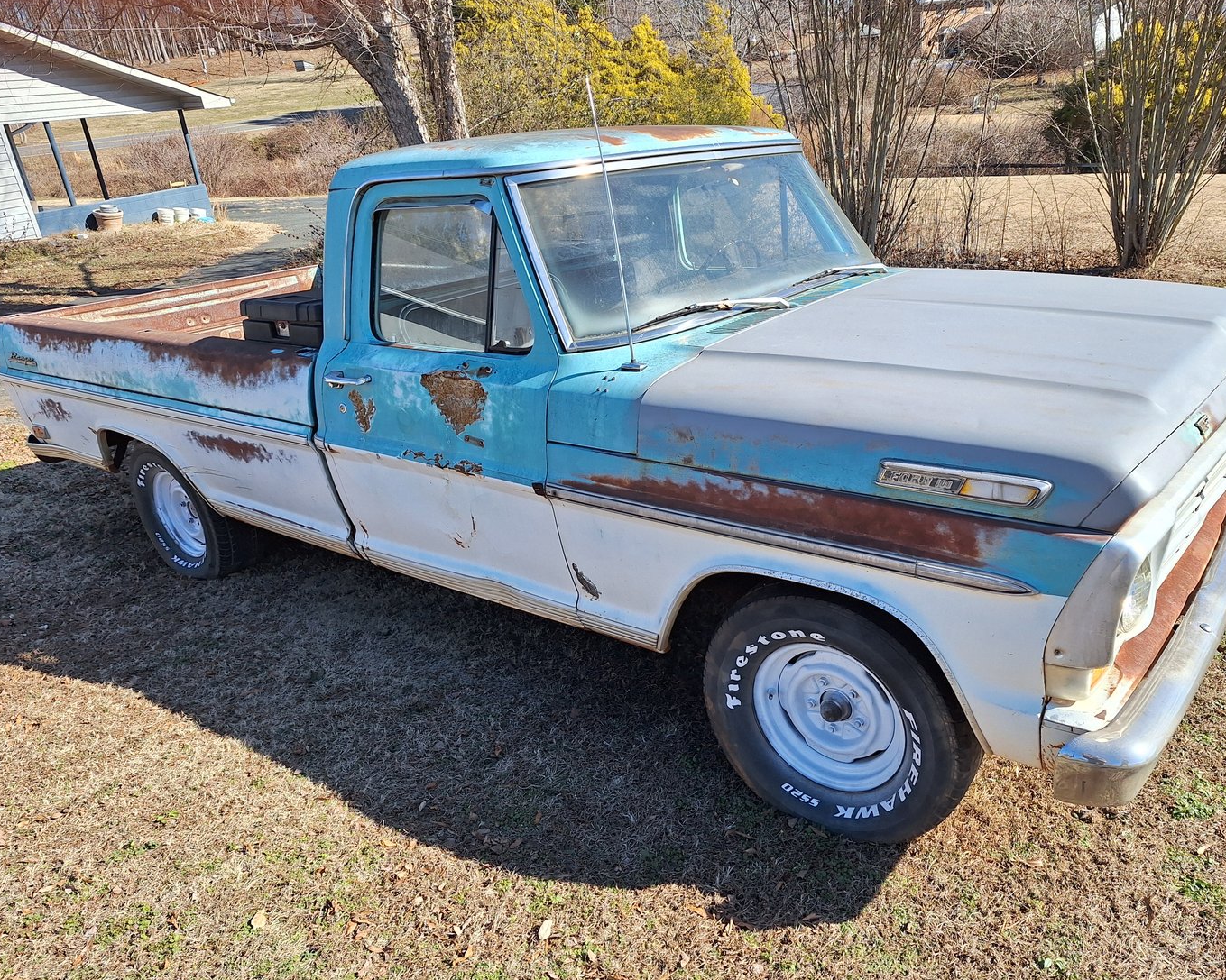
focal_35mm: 25
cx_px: 676
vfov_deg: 56.8
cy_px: 500
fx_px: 907
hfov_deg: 67.9
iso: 40
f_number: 1.8
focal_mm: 5.54
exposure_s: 1/1869
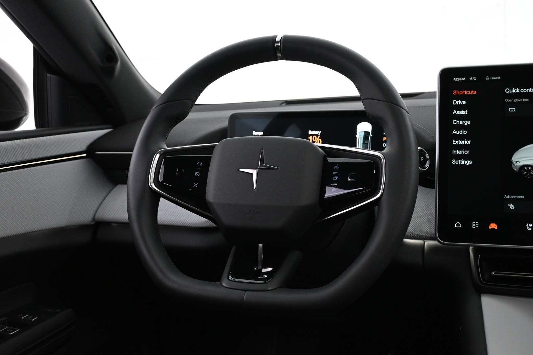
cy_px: 178
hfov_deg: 47.2
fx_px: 611
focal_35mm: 41
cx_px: 266
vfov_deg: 32.4
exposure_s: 1/25
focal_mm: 27.5
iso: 1600
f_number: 4.5
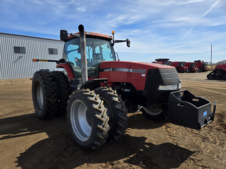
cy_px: 84
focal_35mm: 23
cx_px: 113
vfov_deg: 58.9
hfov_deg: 73.9
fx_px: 150
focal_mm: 5.4
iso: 25
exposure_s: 1/1614
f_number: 1.8
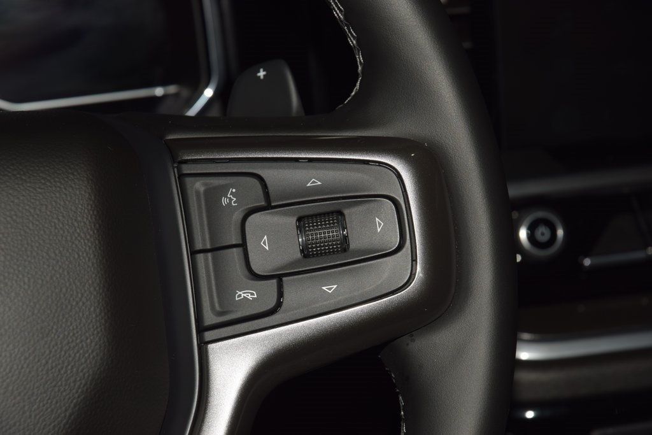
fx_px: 1902
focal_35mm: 105
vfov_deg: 13.0
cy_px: 218
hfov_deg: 19.5
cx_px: 326
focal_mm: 70
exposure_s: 1/125
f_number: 8
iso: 100
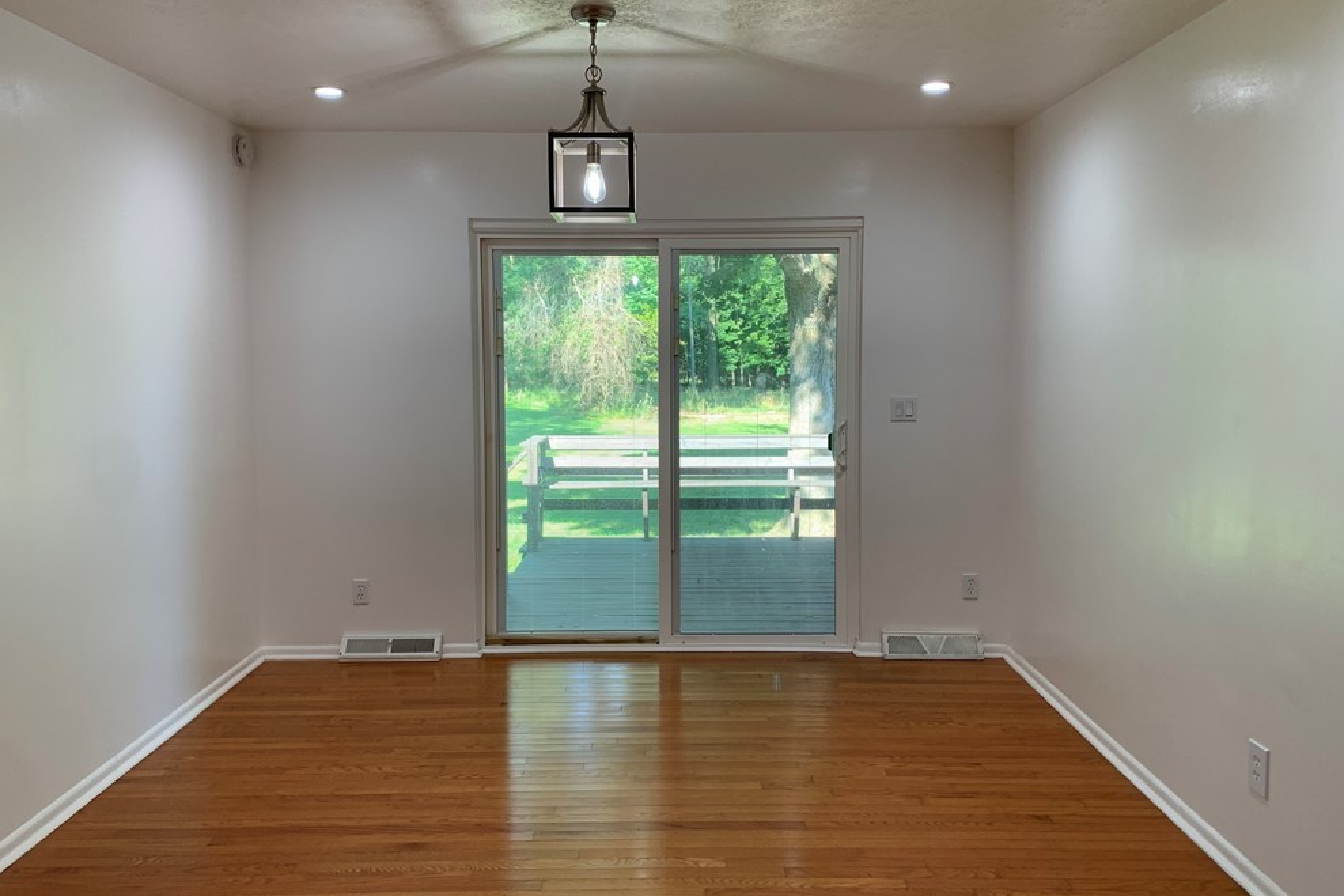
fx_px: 1045
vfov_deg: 46.4
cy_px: 432
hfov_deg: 65.5
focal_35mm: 28
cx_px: 675
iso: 80
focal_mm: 4.25
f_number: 1.8
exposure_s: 1/120
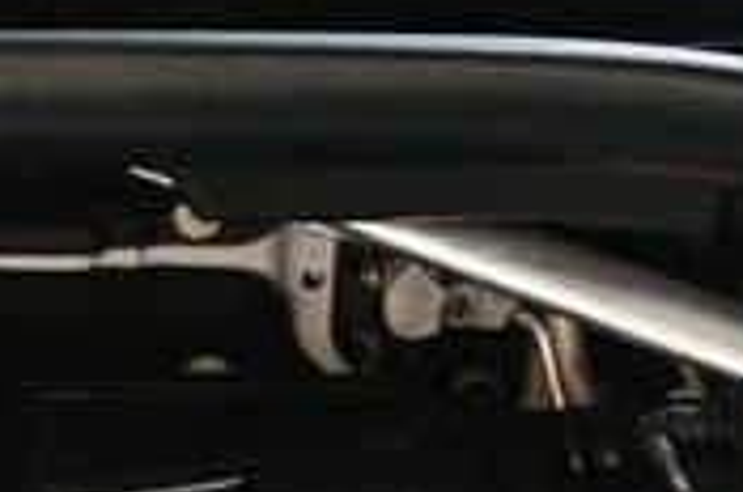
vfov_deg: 9.9
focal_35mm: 132
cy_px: 844
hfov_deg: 15.4
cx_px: 55
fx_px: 2719
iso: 5000
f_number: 3.8
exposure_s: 1/60
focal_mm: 24
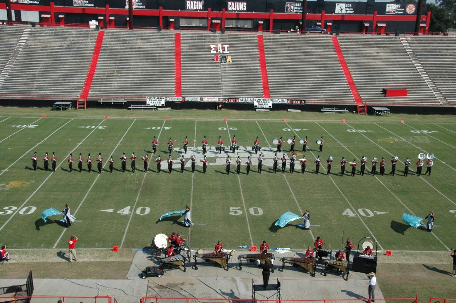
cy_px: 152
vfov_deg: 30.8
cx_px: 228
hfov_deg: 45.0
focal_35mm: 44
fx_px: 550
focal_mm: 29
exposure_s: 1/320
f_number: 10
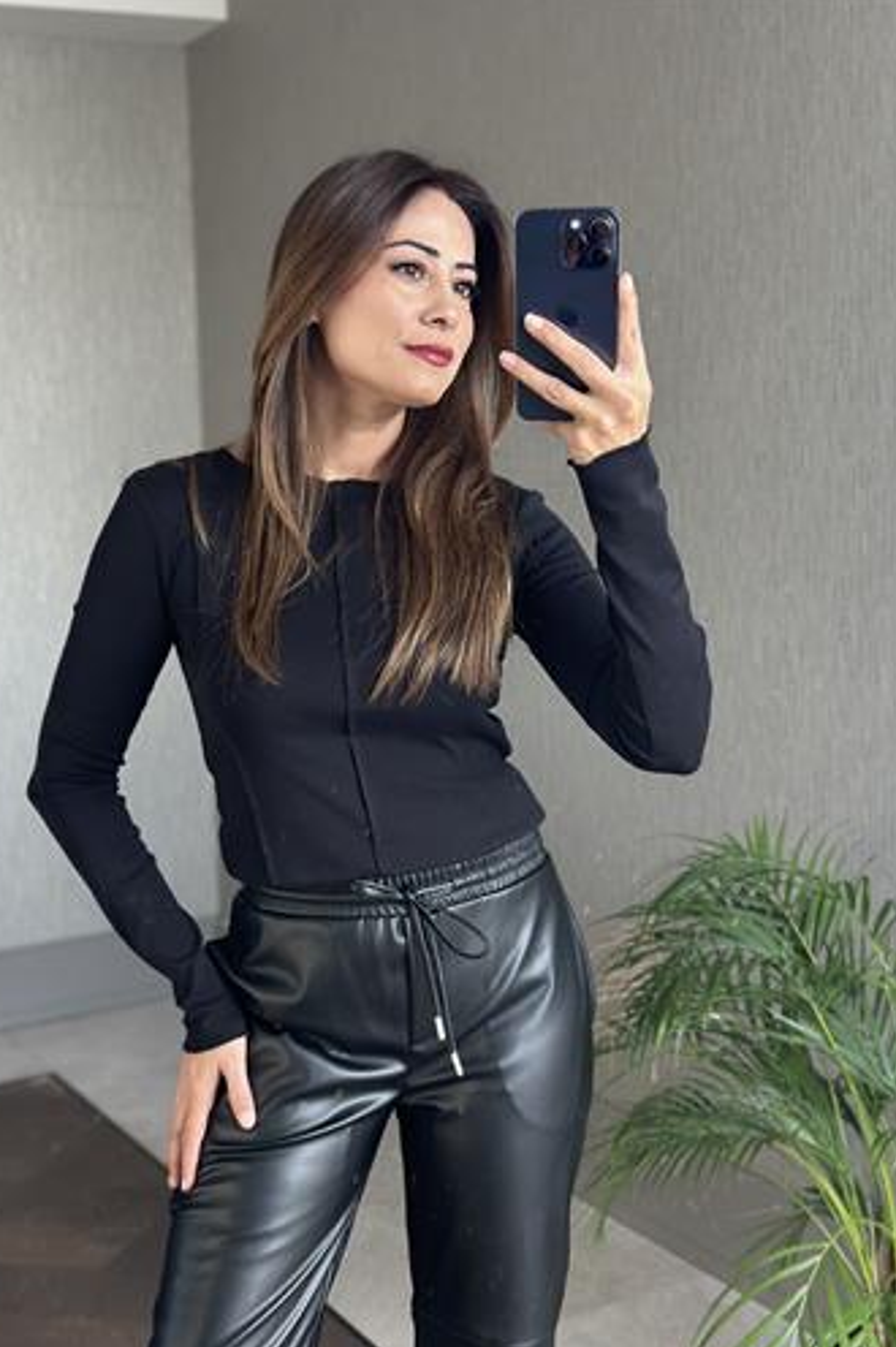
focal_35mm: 51
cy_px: 676
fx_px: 1907
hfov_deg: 26.4
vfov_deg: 38.9
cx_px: 432
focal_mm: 6.86
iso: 125
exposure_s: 1/88
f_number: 1.78
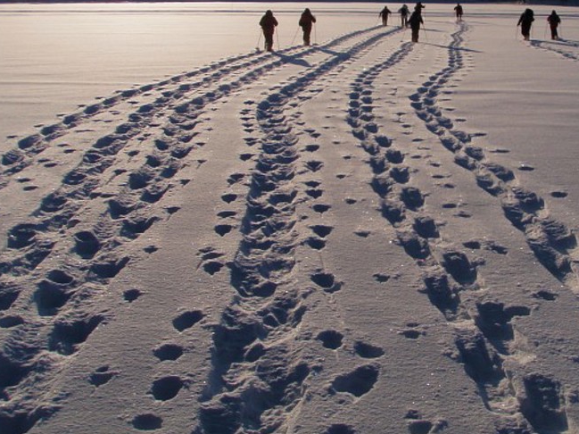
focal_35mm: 60
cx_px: 426
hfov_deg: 31.7
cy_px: 111
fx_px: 1003
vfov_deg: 24.1
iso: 80
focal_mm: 6.7
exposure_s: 1/1000
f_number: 6.3
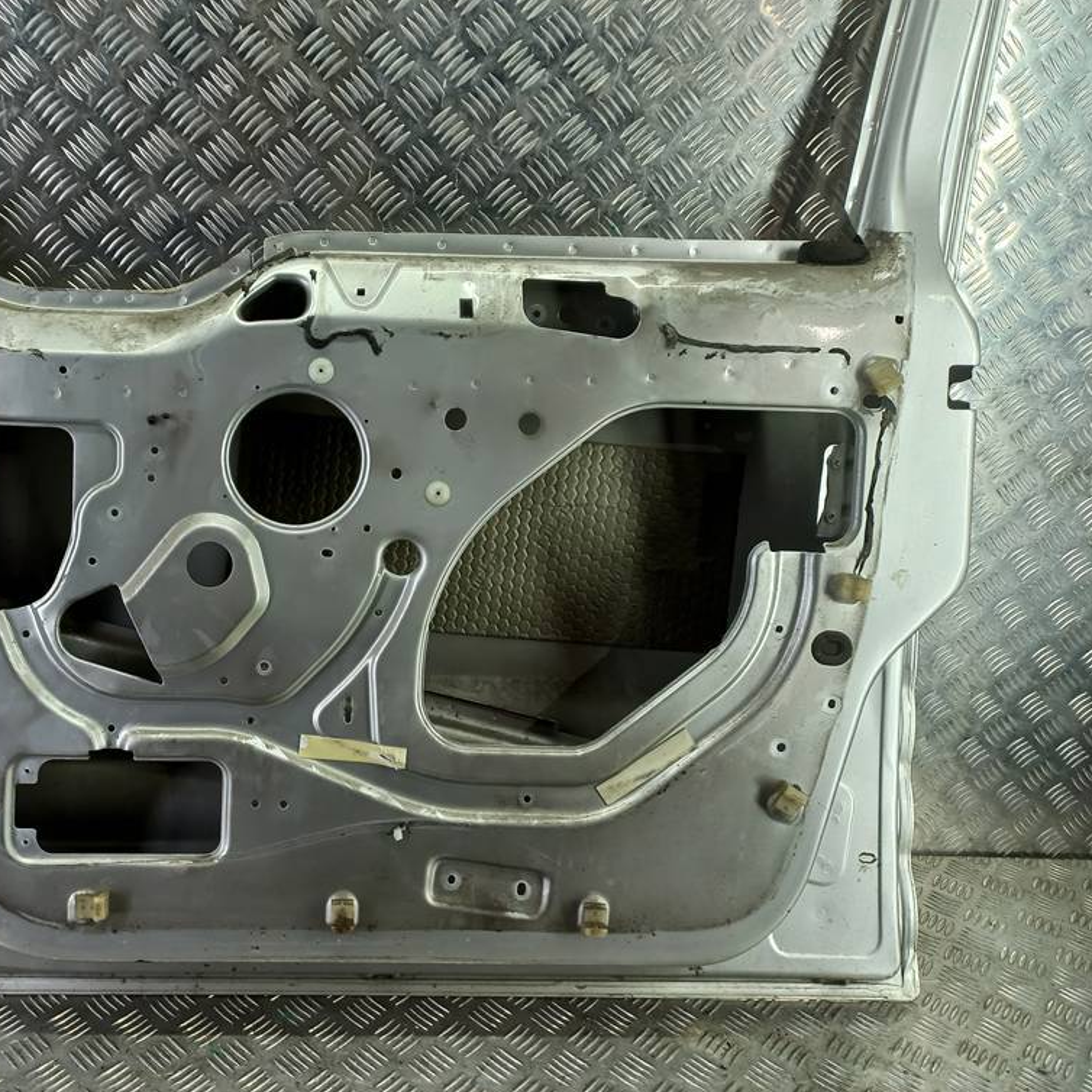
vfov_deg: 54.0
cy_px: 547
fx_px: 1071
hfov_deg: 52.9
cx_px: 355
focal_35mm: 30
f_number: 1.8
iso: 50
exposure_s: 1/50
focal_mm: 4.6
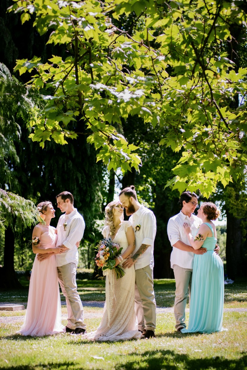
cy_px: 185
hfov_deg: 17.1
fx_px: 823
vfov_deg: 25.4
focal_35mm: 80
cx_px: 124
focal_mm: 80
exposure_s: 1/2000
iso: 800
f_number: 3.5
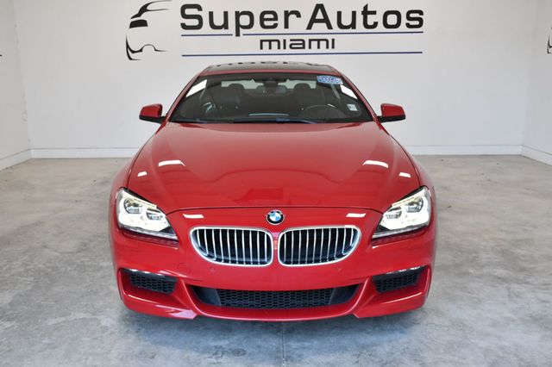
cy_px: 184
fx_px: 552
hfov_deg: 53.2
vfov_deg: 36.8
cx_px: 276
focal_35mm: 36
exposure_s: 1/160
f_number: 7.1
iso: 400
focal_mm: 24
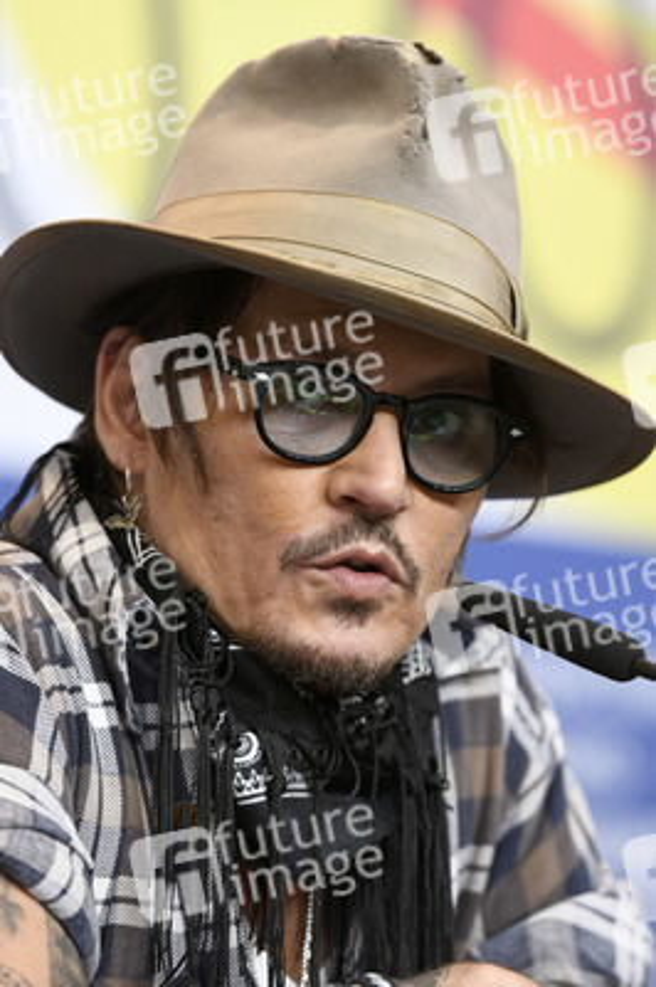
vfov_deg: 10.8
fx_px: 5202
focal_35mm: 190
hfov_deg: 7.2
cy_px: 494
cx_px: 328
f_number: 3.5
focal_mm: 190
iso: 1250
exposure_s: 1/250
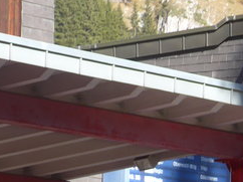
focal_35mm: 293
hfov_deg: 6.4
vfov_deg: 5.0
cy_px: 262
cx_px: 581
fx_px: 2055
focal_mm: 12
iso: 80
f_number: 3.5
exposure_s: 1/320
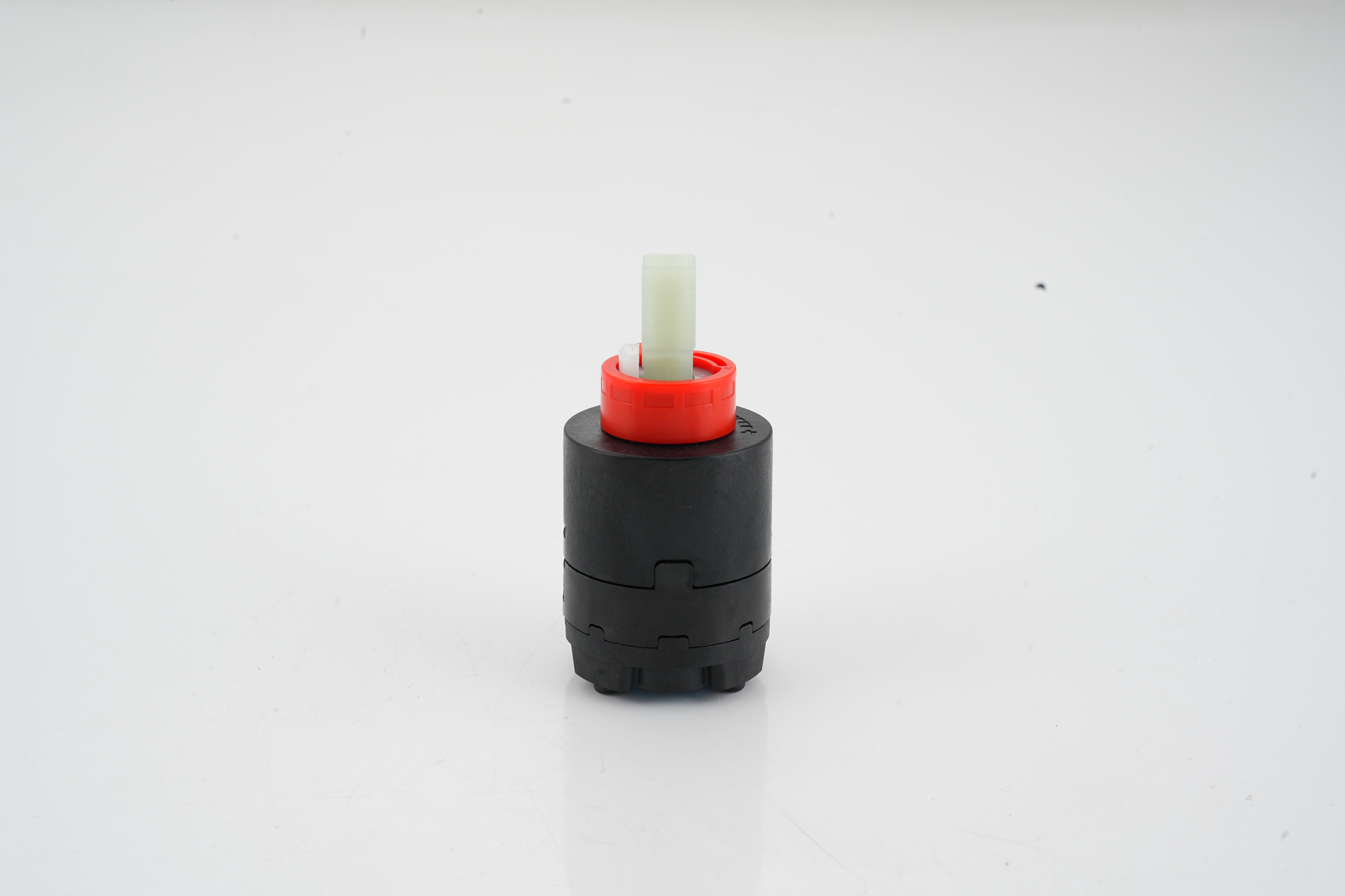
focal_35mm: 70
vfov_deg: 19.5
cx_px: 672
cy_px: 448
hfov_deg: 28.8
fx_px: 2615
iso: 160
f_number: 18
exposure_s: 1/100
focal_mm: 70
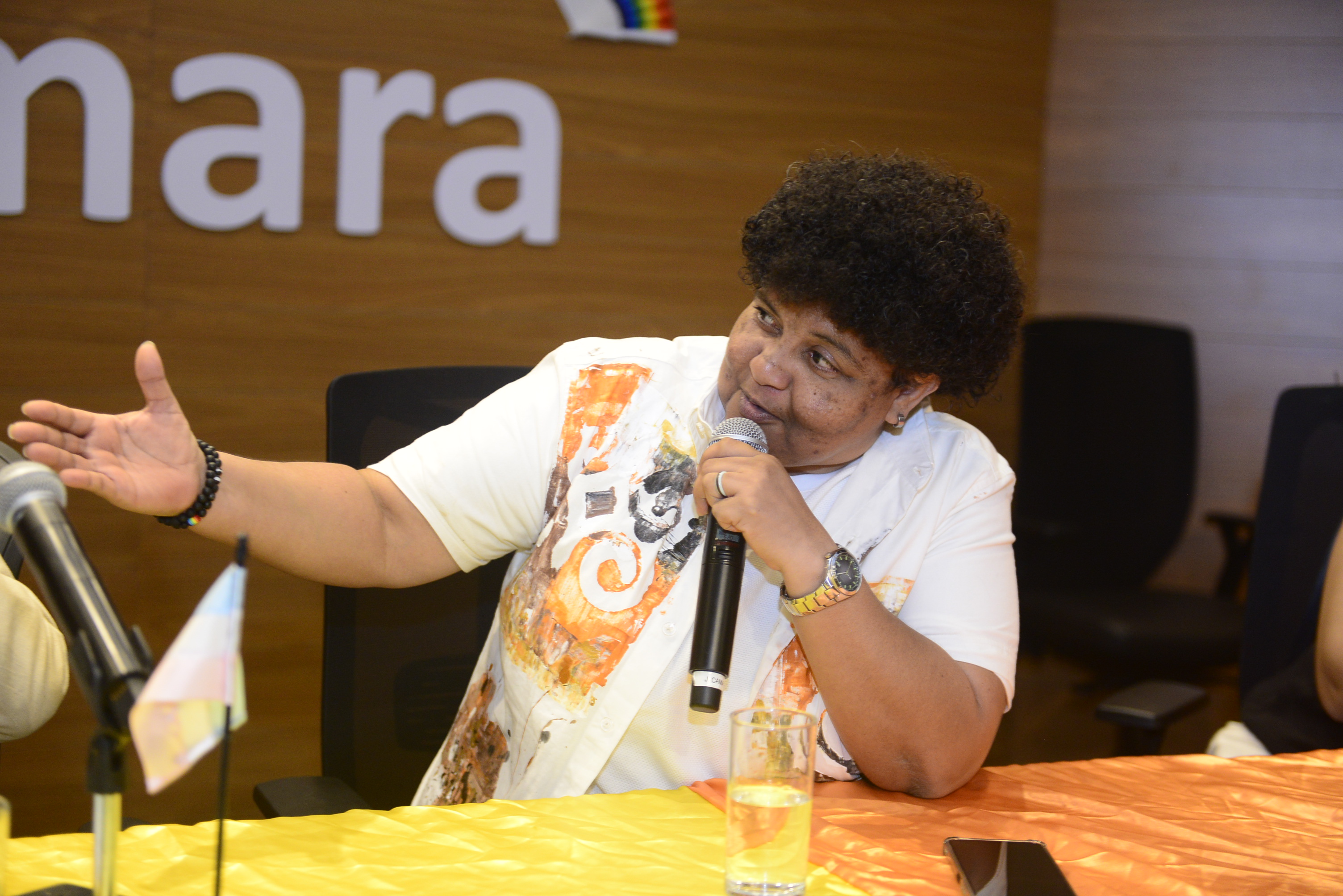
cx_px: 672
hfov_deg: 33.4
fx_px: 2239
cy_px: 448
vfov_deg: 22.6
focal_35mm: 60
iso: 2000
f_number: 4
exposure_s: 1/125
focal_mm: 60
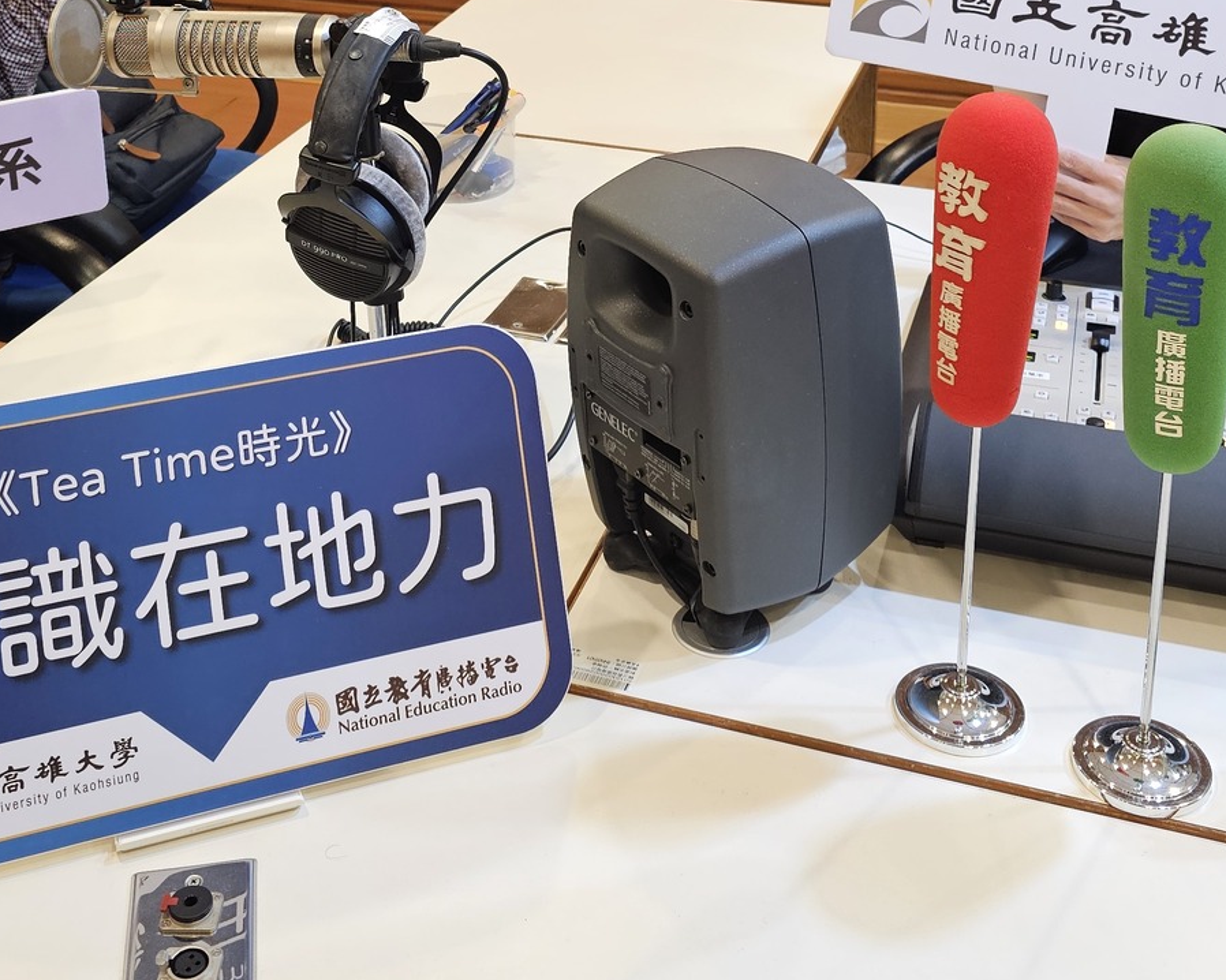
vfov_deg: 29.5
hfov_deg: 38.7
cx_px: 519
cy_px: 22
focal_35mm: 48
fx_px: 1741
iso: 500
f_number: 1.7
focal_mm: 6.3
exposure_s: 1/120
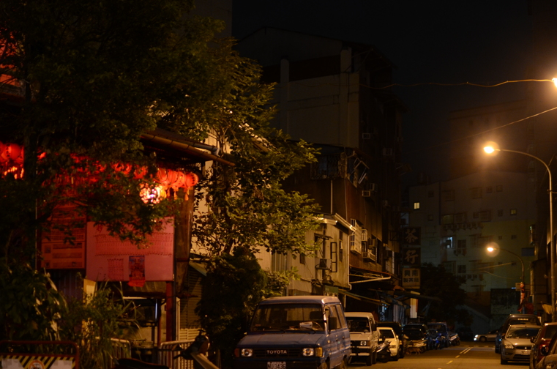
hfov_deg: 28.6
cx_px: 288
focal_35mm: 71
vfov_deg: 19.2
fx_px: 1091
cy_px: 230
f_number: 1.8
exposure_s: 1/30
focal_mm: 35
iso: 640
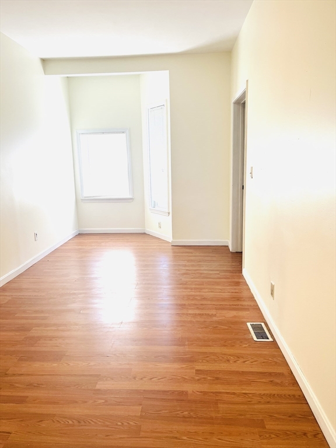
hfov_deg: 53.1
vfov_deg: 67.3
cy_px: 224
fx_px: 336
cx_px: 168
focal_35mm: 26
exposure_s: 1/120
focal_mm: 5.1
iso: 100
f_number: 1.6
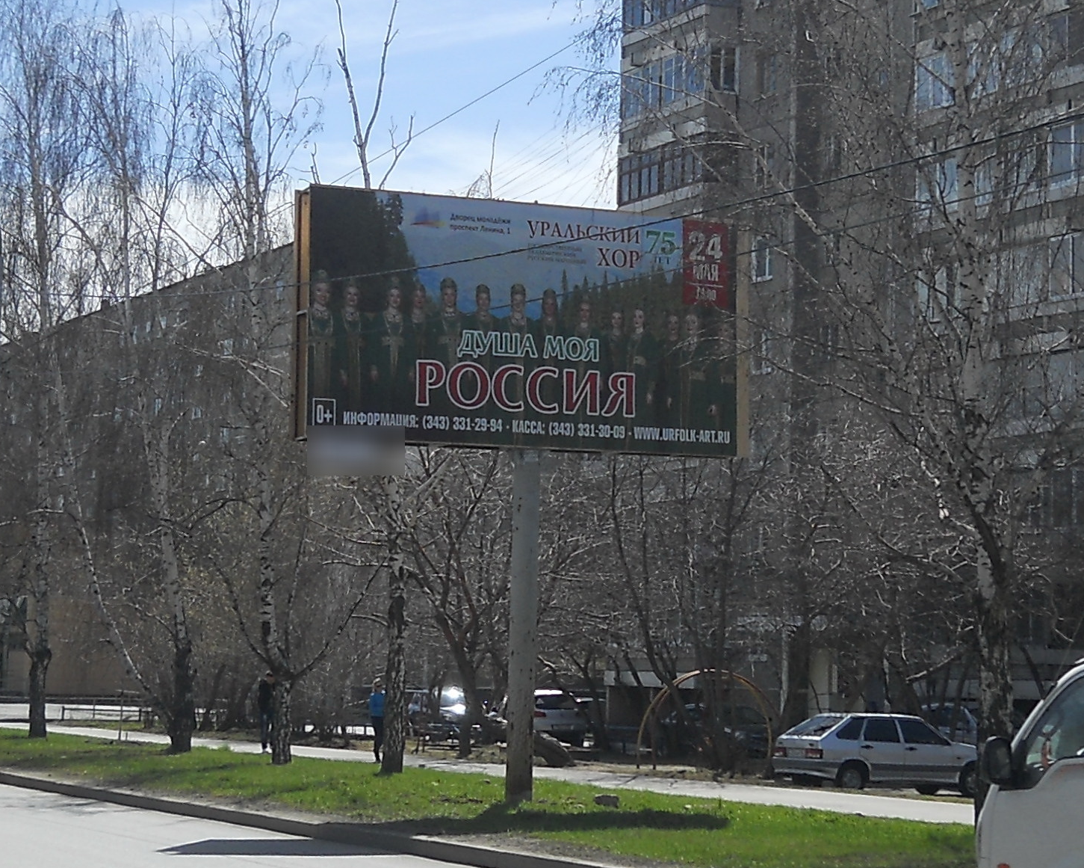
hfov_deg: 21.3
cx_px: 518
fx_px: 2888
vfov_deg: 17.1
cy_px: 381
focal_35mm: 90
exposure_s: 1/400
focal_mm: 6.72
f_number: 5.5
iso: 80
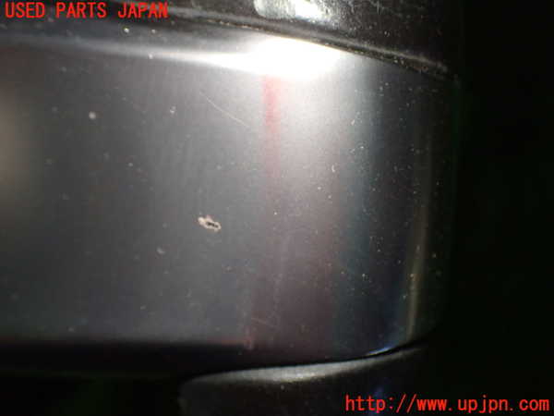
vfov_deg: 32.9
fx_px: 704
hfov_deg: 42.9
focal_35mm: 44
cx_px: 277
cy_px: 208
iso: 800
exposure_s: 1/100
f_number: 2.9
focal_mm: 7.84
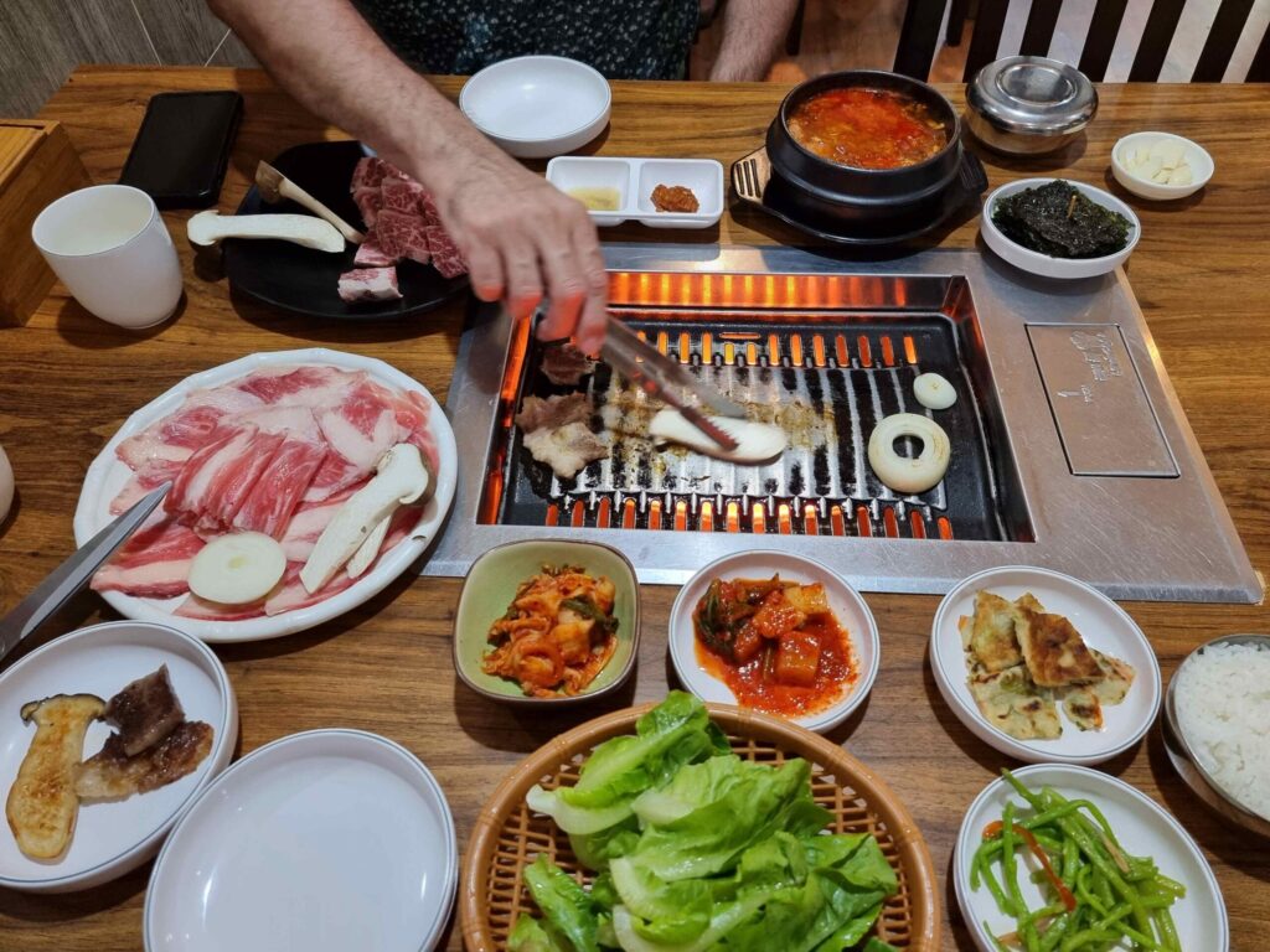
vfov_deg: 56.8
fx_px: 881
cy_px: 476
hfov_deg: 71.6
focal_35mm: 24
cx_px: 635
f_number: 1.8
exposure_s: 1/40
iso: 500
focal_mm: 6.7
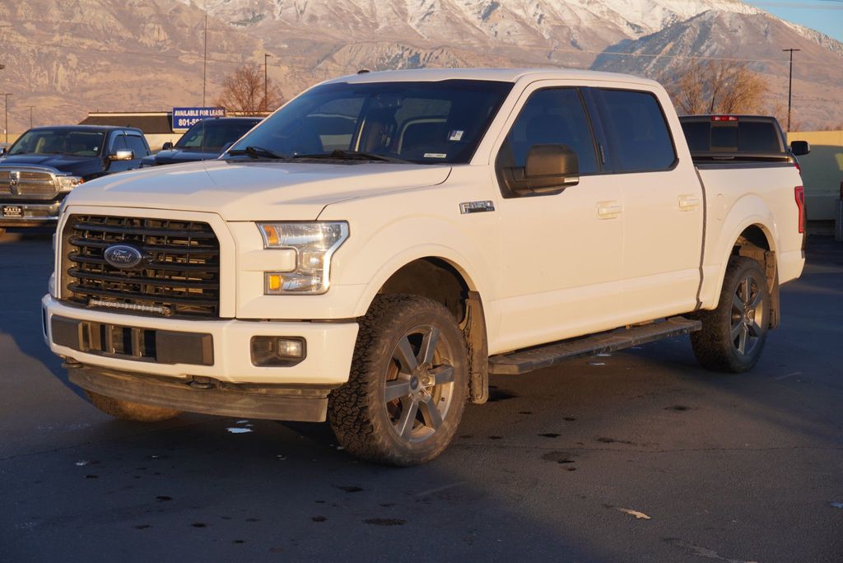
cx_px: 422
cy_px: 282
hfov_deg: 35.9
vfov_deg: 24.4
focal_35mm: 56
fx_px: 1300
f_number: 8
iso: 100
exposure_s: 1/125
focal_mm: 37
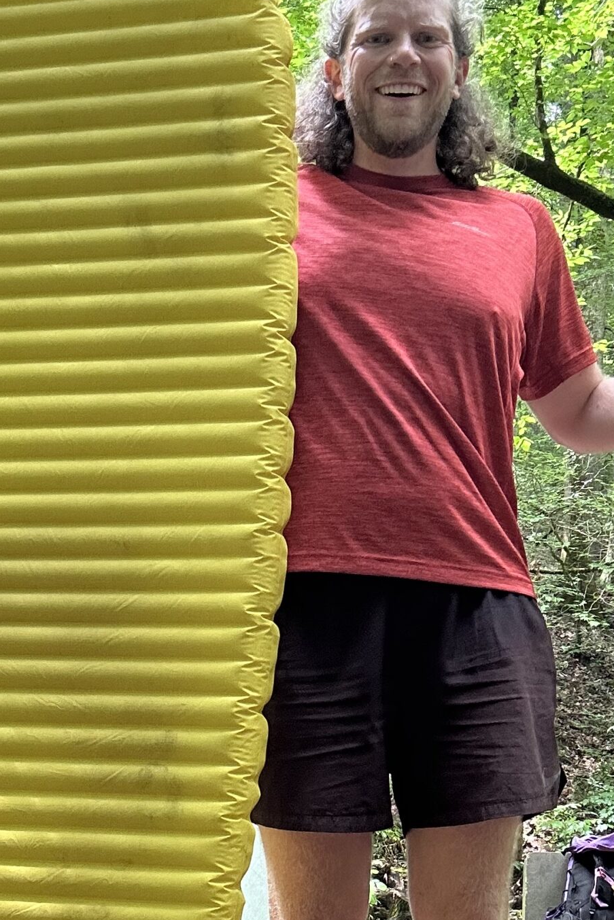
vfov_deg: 33.3
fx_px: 1509
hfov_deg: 23.0
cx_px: 248
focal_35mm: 59
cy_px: 690
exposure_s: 1/60
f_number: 1.9
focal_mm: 2.69
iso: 100
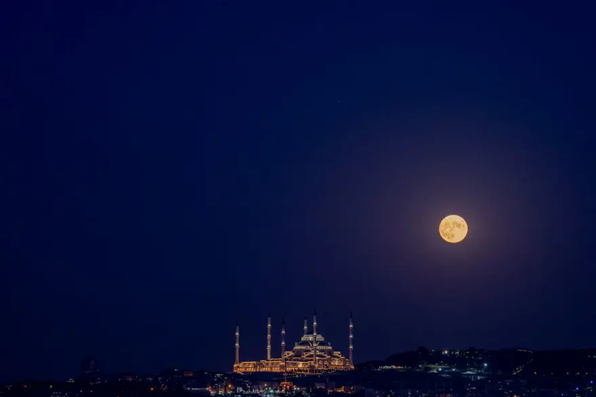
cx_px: 298
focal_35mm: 173
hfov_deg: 11.9
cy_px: 198
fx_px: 2863
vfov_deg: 7.9
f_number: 13
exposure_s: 1/6
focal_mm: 173
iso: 5000
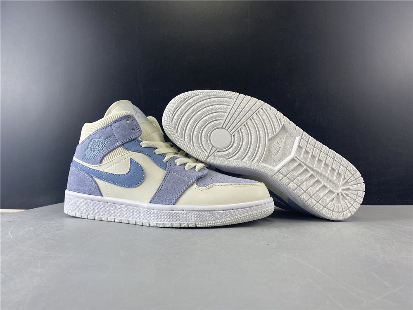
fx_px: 310
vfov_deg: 53.1
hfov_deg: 67.3
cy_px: 155
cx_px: 206
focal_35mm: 26
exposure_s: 1/100
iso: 80
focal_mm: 4.25
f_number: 1.8
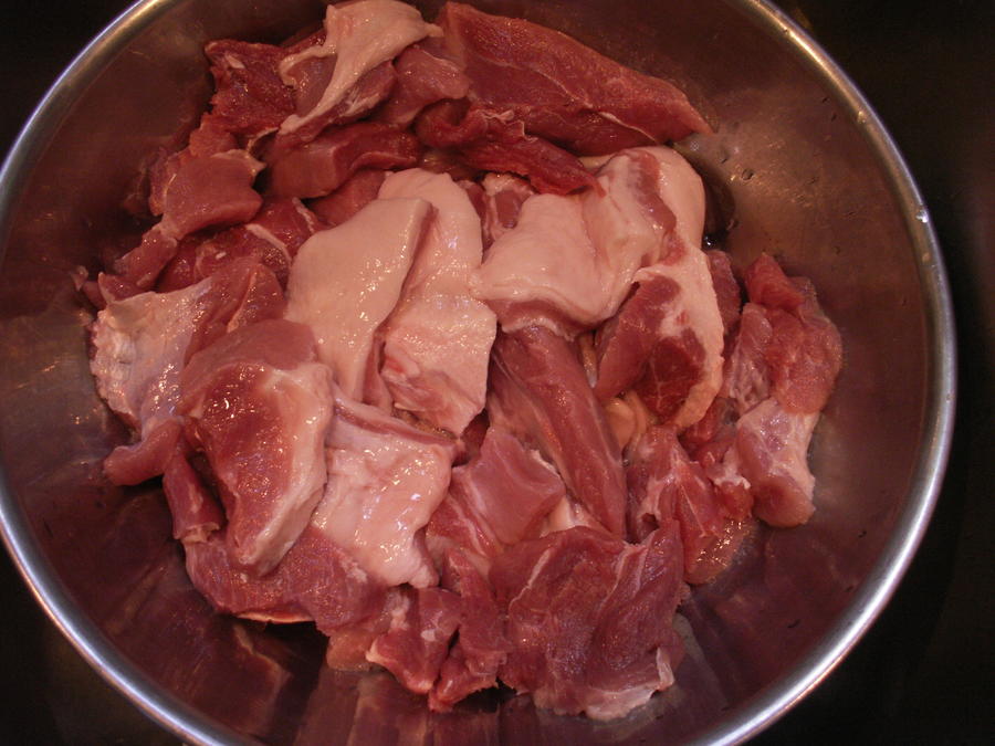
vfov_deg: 40.7
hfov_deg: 52.6
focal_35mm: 35
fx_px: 1006
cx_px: 498
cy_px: 373
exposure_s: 1/40
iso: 125
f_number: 2.8
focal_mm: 5.86
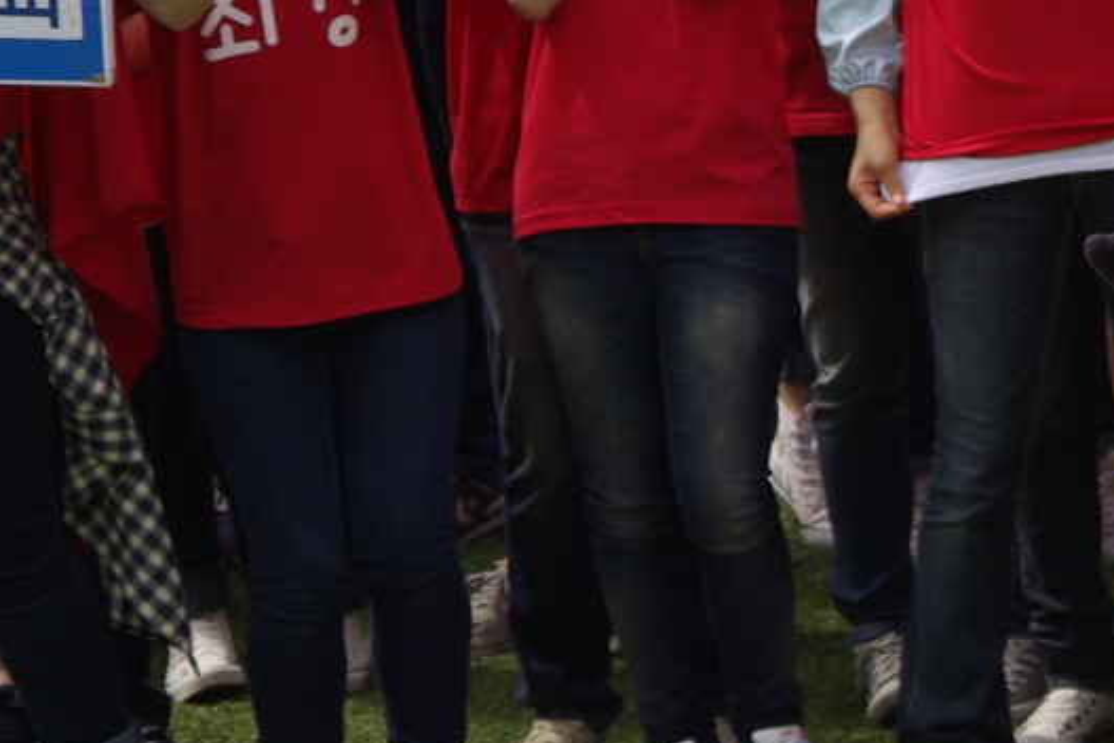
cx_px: 1551
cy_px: 690
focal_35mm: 596
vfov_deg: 2.3
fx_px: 18433
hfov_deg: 3.5
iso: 100
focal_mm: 115
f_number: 6.7
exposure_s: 1/250
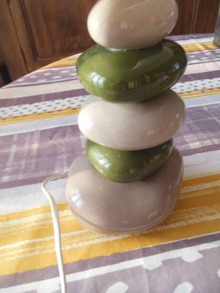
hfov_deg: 53.1
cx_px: 110
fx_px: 220
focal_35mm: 26
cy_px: 143
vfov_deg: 67.3
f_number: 3.2
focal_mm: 4.5
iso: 125
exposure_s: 1/30
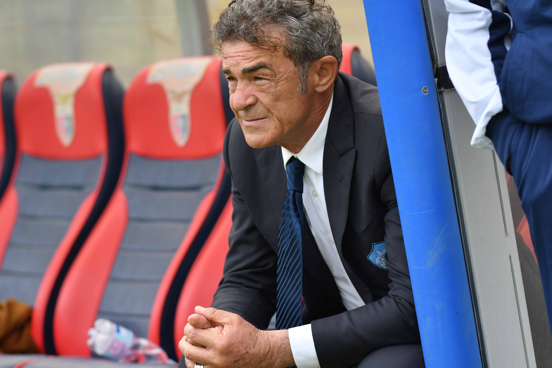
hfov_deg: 11.4
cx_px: 276
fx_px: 2760
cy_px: 184
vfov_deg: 7.6
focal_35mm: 180
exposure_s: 1/1000
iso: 250
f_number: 4
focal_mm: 120
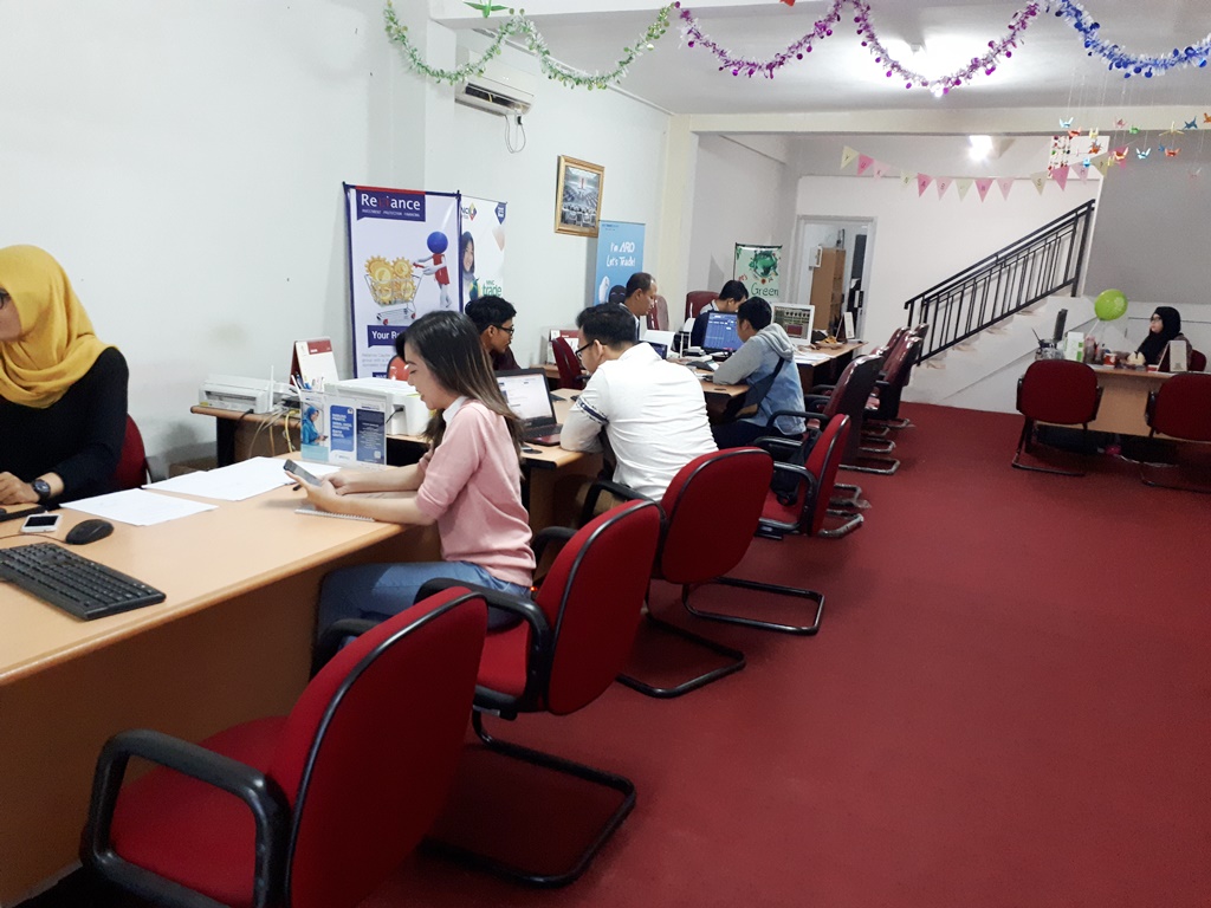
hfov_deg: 65.3
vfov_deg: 51.4
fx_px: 945
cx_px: 606
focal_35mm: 27
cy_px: 454
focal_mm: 3.6
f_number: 1.9
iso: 400
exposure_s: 1/17
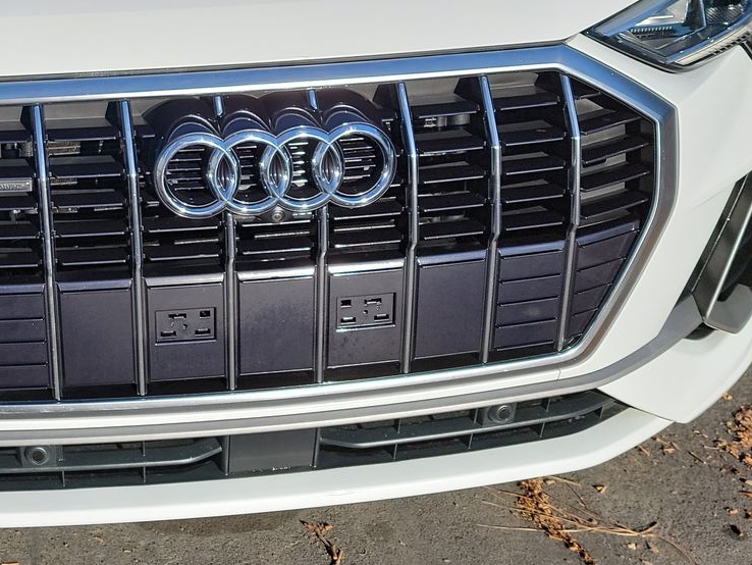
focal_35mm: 52
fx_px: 1130
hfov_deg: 35.0
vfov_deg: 27.0
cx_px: 97
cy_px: 51
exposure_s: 1/939
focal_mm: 6.7
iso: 50
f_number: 1.8
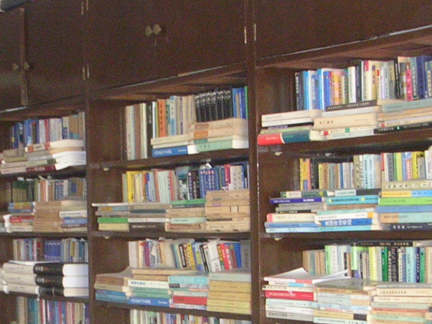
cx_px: 110
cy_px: 282
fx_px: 1098
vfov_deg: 16.6
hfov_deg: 22.1
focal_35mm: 88
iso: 200
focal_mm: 5.8
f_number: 2.8
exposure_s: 1/18
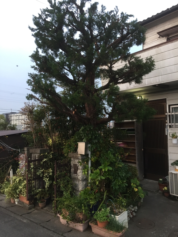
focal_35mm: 29
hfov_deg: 48.2
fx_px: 199
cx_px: 89
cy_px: 118
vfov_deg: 61.7
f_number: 2.2
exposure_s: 1/30
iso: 64
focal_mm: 4.15
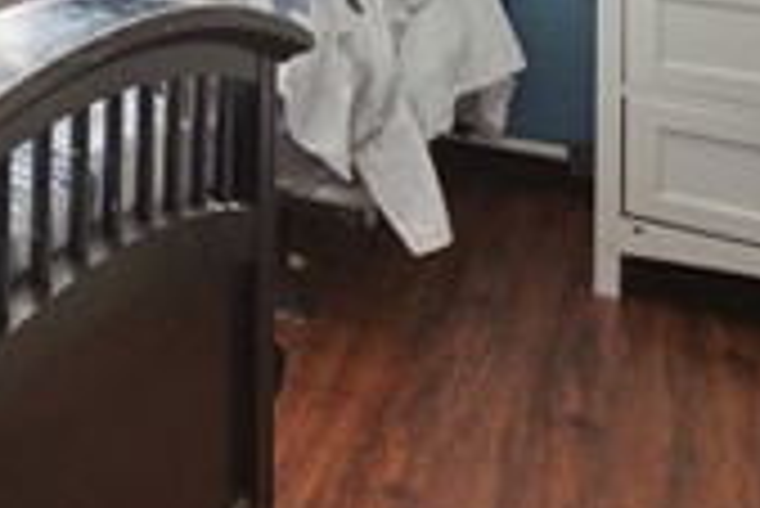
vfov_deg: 21.3
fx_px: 1120
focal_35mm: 53
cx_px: -445
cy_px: -267
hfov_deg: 25.4
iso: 160
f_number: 8
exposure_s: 1/1.25
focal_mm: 14
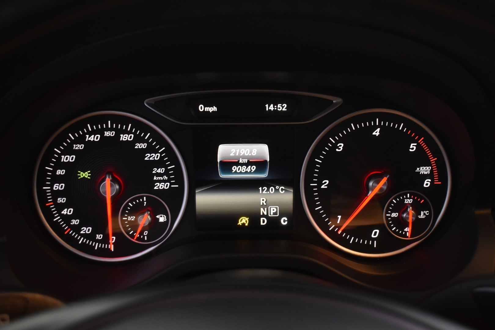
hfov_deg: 38.9
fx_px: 701
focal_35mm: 51
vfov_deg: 26.5
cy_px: 165
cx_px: 248
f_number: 5
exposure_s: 1/20
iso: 1250
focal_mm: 34
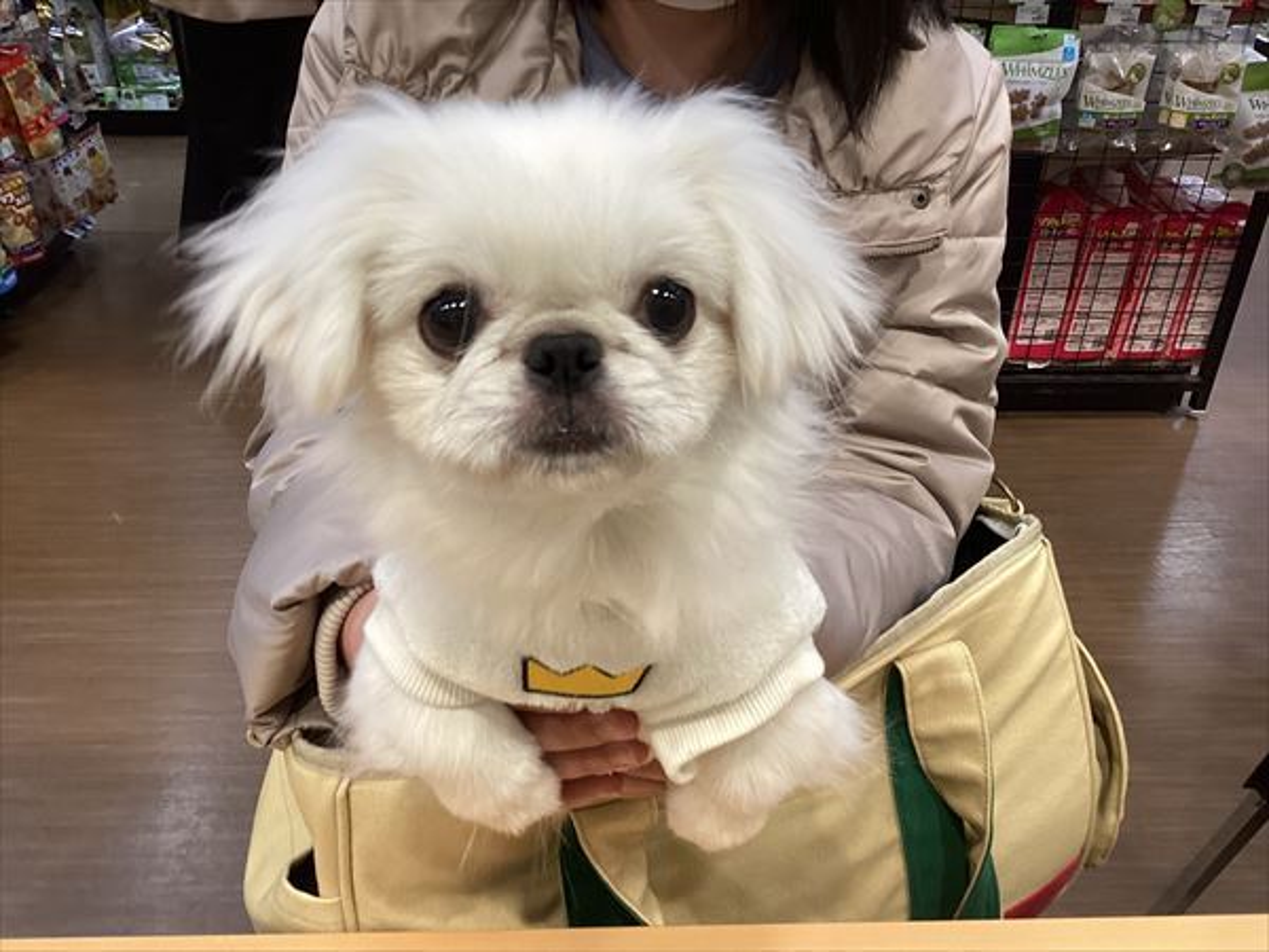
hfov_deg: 58.4
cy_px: 476
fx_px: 1136
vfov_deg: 45.4
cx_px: 634
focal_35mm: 31
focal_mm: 3.3
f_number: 2.4
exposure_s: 1/50
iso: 80
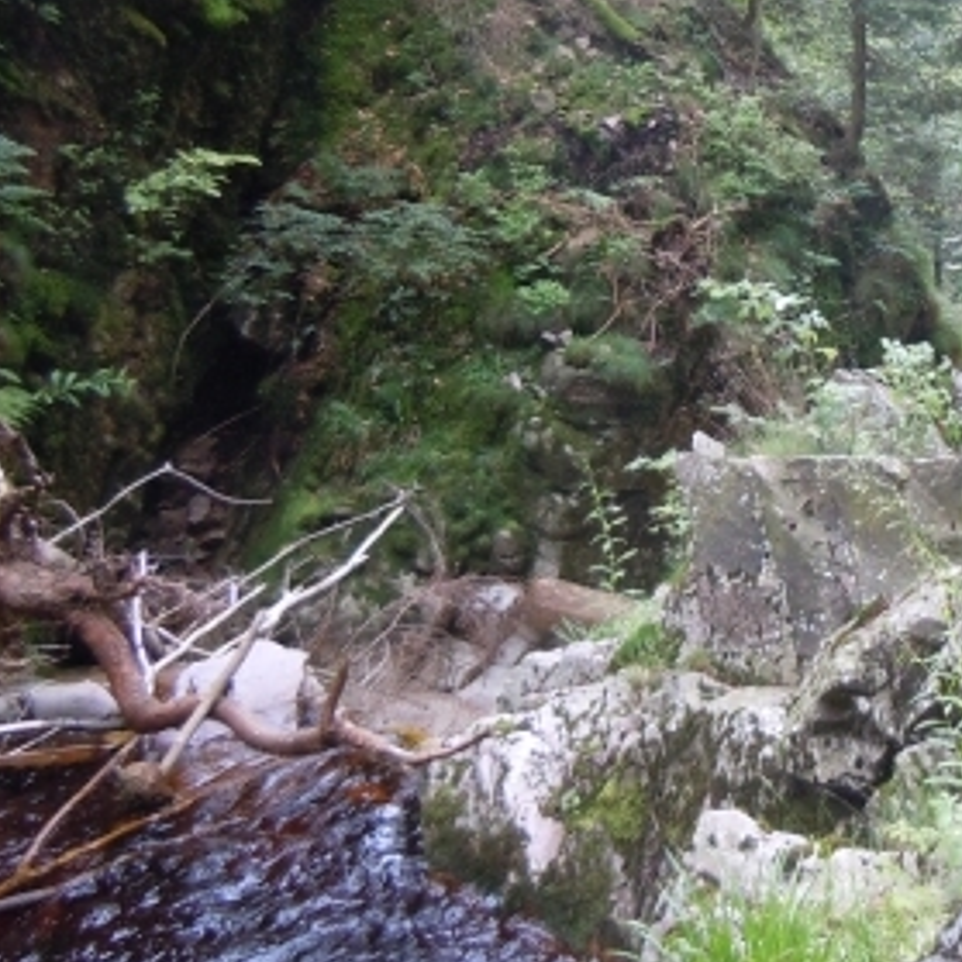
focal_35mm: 57
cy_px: 248
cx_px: 848
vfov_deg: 29.6
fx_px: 1792
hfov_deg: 29.0
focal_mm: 5.4
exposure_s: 1/60
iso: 250
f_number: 3.5
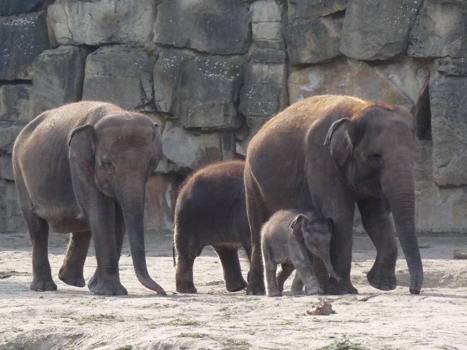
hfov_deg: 6.4
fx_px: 4196
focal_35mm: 311
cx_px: 234
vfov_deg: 4.8
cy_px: 175
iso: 200
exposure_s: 1/500
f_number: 4.5
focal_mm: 39.2
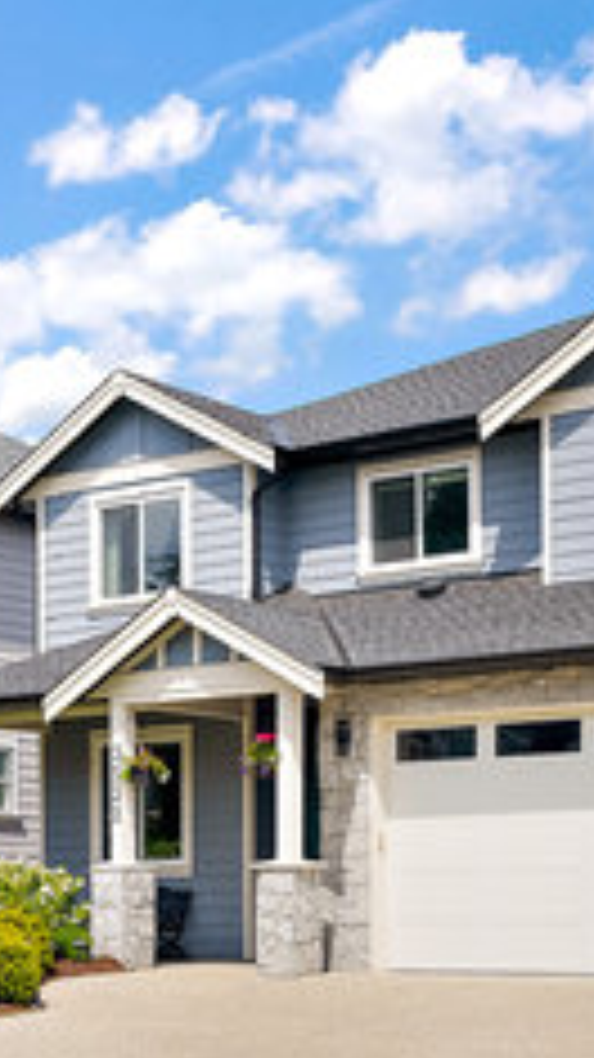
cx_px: 515
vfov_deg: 33.8
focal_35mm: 62
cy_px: 567
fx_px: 1738
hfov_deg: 19.1
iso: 320
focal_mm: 32
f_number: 7.1
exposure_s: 1/400
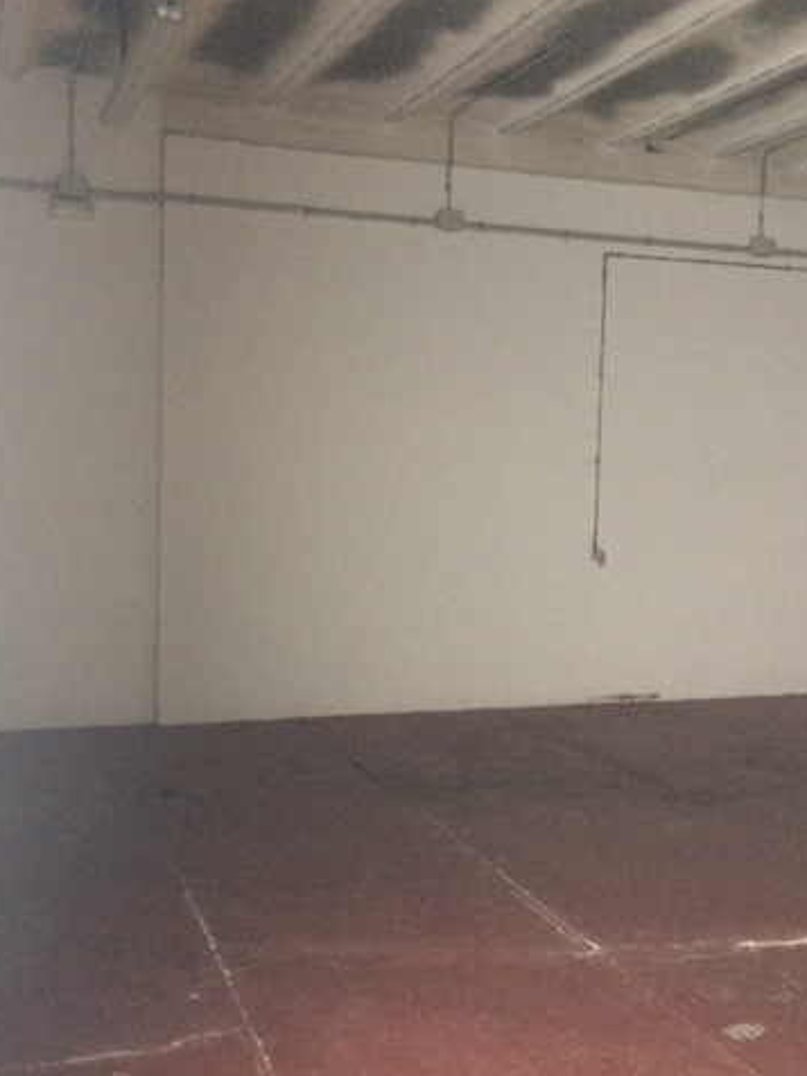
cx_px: 348
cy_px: 536
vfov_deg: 47.9
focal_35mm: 39
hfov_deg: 36.8
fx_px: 1212
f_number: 2.2
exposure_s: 1/33
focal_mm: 4.15
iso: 320
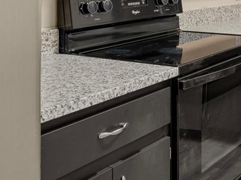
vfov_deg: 22.3
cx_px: 273
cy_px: -29
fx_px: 424
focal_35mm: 61
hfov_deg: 28.4
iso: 320
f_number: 8
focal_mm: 14
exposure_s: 1/4
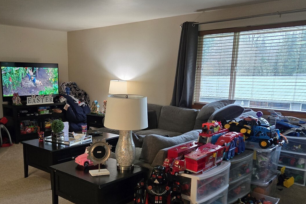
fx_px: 306
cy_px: 132
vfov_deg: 36.6
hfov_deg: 52.5
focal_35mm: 36
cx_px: 112
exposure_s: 1/120
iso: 1000
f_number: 1.8
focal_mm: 5.4
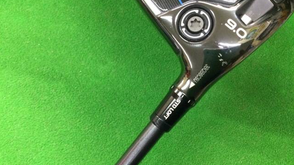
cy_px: 92
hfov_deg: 58.0
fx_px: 265
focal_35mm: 34
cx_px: 147
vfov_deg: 34.6
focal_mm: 3.3
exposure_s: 1/24
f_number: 2.4
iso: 200
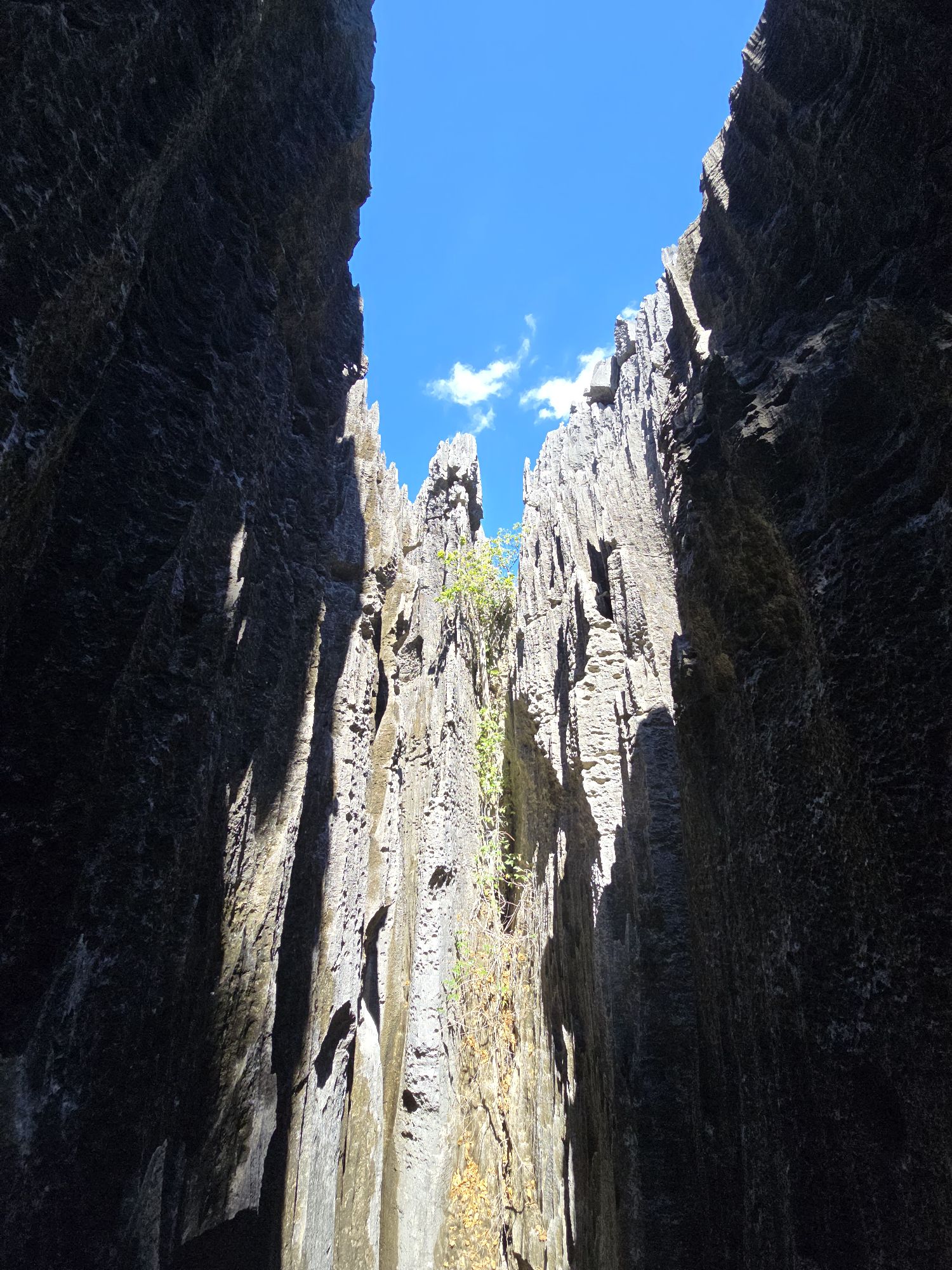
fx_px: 477
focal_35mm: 13
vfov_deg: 106.2
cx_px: 476
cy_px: 635
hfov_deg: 89.9
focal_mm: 2.2
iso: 50
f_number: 2.2
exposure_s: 1/385
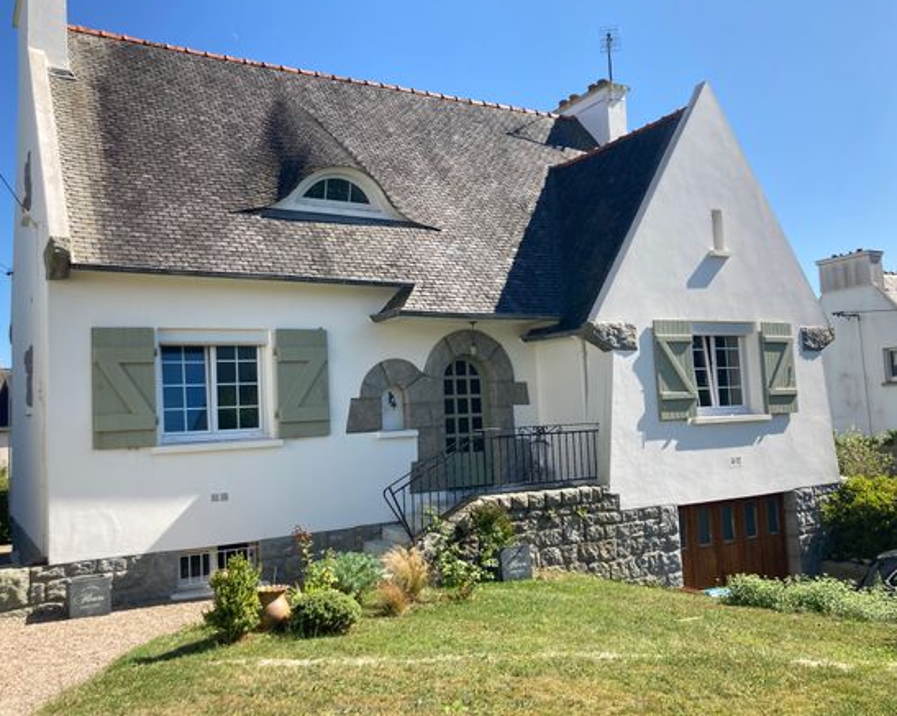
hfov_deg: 58.8
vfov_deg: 48.5
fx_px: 796
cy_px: 352
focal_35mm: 30
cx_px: 436
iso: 20
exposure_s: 1/1453
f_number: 1.8
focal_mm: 3.99
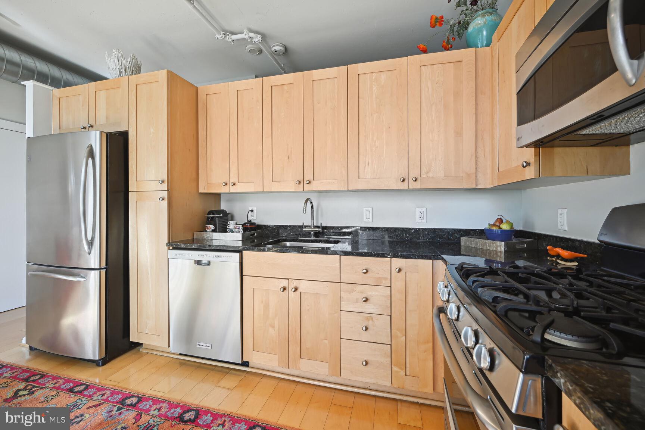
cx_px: 322
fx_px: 251
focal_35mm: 14
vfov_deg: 81.2
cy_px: 215
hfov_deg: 104.3
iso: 200
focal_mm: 14
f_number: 9
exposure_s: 1/25
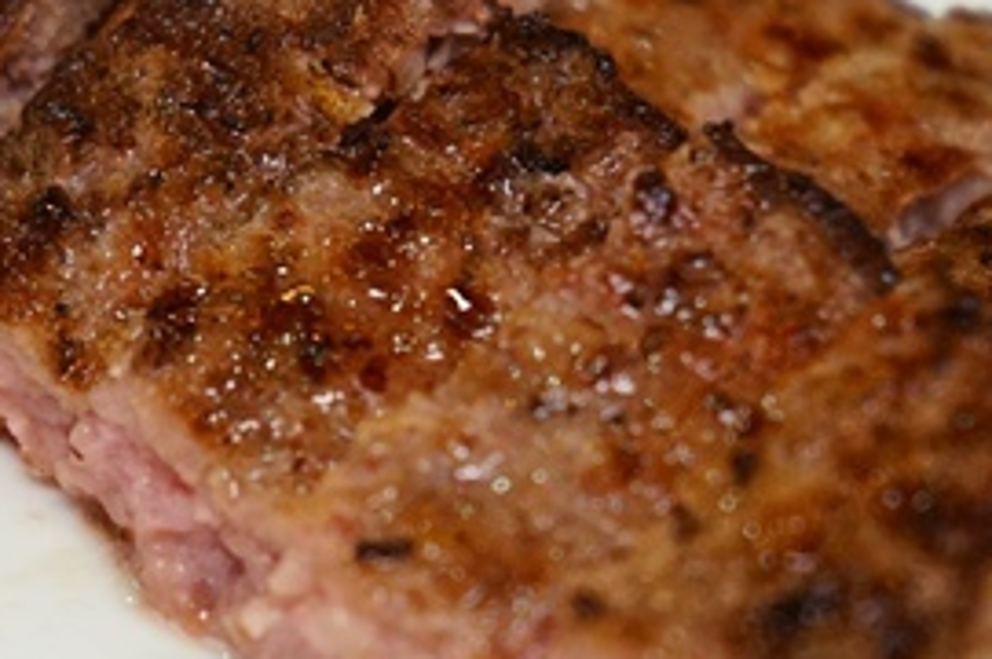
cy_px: 324
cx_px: 388
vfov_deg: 6.6
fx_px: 5697
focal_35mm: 207
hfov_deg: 9.9
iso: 2000
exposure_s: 1/80
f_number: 5.6
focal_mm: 70
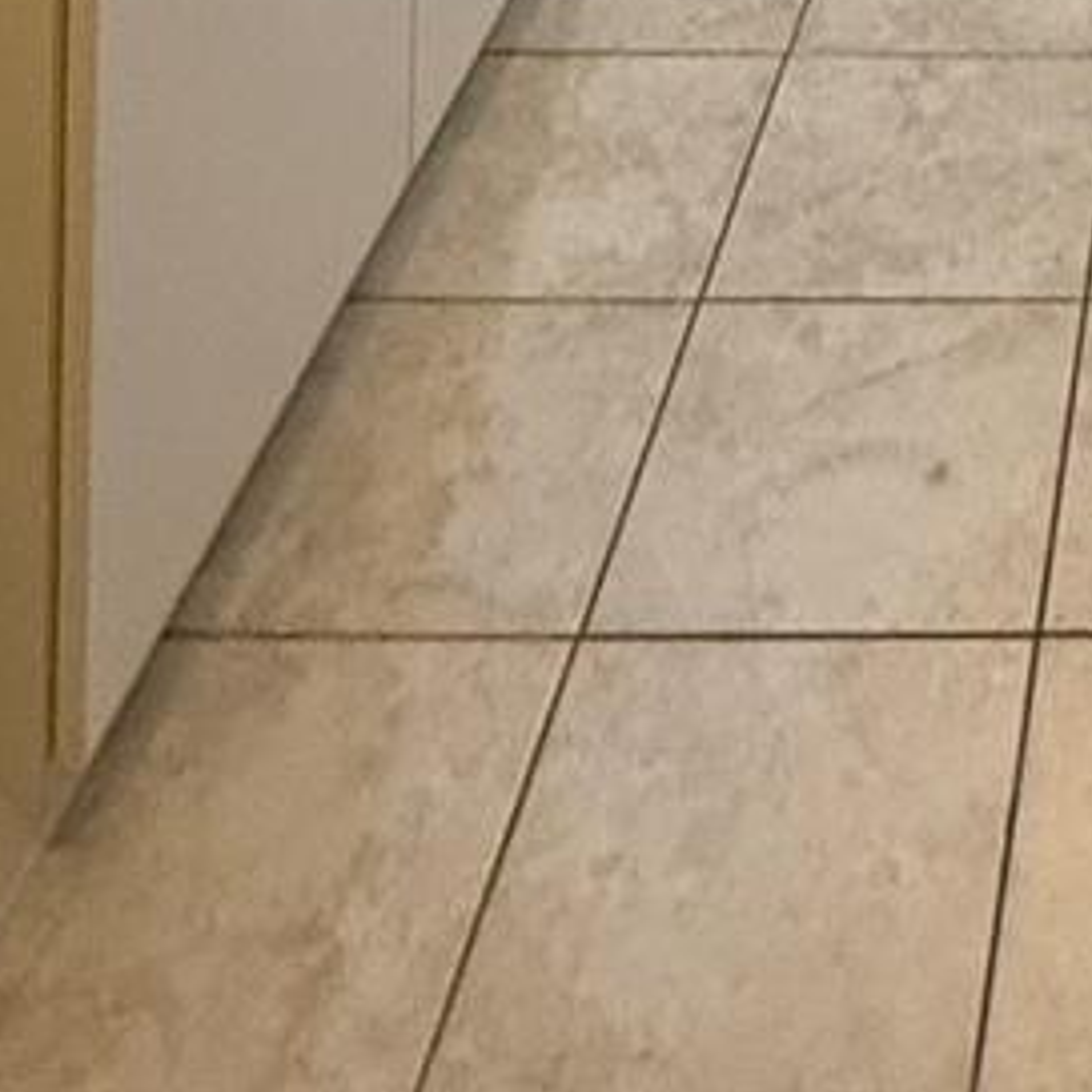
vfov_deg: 15.2
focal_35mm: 70
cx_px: 1377
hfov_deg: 22.4
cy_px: -1473
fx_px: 2498
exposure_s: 1/120
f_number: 2.2
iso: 500
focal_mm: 2.22
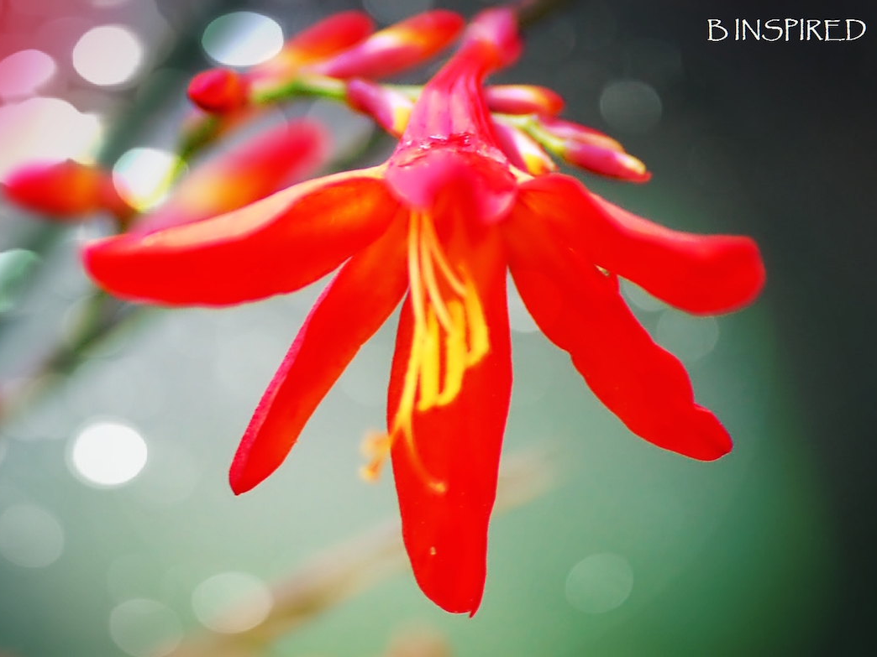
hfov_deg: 4.1
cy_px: 328
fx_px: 12389
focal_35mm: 489
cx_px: 390
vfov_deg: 3.0
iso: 800
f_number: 5.6
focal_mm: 300
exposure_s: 1/100
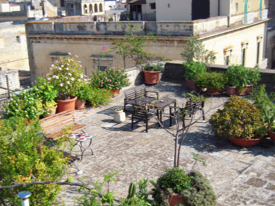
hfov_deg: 45.8
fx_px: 326
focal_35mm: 41
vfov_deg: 35.1
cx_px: 138
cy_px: 103
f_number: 6.4
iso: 100
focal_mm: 7.3
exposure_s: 1/320
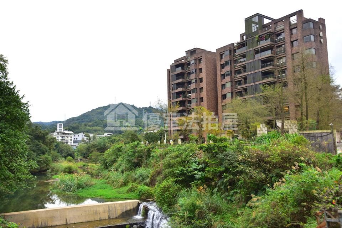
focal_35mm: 33
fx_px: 313
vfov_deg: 40.0
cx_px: 171
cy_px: 114
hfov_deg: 57.2
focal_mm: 22
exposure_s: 1/80
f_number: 5.6
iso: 320
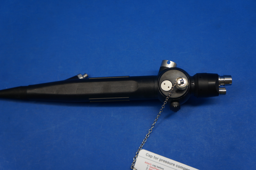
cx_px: 128
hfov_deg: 43.6
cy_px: 85
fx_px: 320
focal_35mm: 45
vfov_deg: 29.8
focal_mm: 30
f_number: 4
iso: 100
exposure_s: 1/60
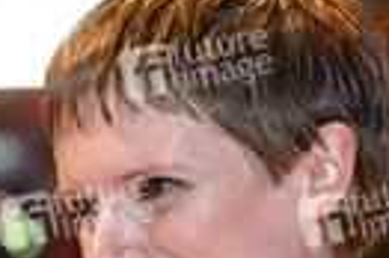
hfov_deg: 3.0
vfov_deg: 2.0
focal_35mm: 687
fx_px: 7414
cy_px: 288
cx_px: 414
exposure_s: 1/250
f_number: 5
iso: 800
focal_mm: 200
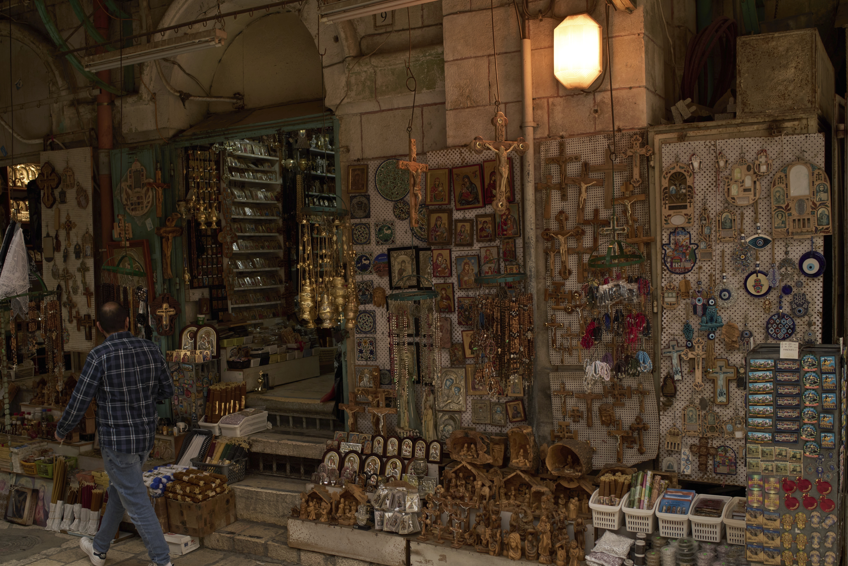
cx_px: 386
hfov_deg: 48.4
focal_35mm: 40
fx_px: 942
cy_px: 317
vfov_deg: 33.4
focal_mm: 35
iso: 500
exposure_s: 1/1000
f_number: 3.5
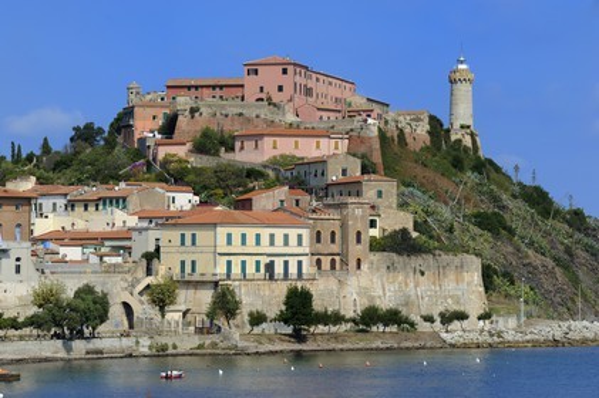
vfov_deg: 9.4
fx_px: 2411
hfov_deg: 14.2
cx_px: 300
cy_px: 199
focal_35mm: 145
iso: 200
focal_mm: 145
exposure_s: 1/320
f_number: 13
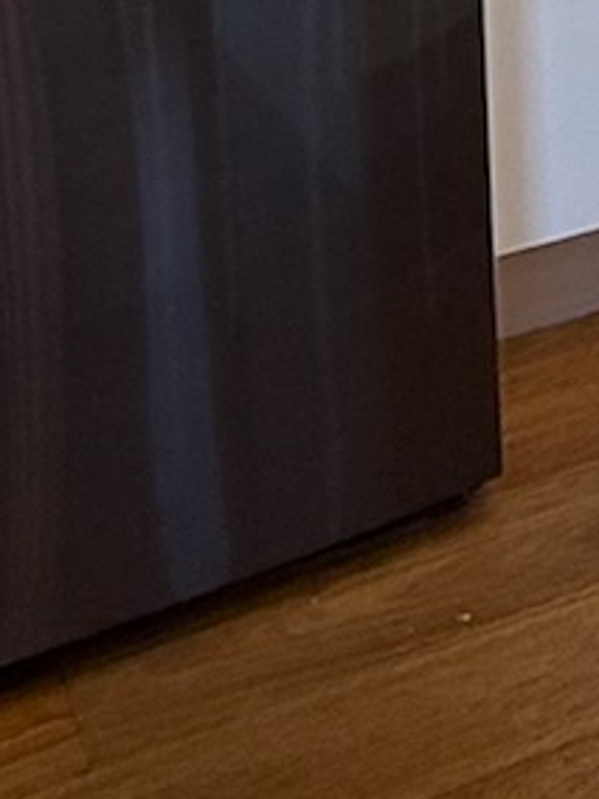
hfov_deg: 12.9
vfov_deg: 16.3
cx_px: 1159
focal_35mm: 101
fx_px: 2330
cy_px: -653
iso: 64
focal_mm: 2.22
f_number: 2.2
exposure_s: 1/100
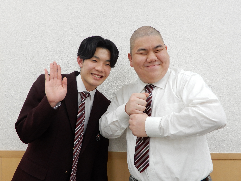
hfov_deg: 52.6
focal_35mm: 35
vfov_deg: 40.7
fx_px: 244
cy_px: 90
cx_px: 120
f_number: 4
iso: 220
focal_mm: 6.2
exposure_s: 1/30
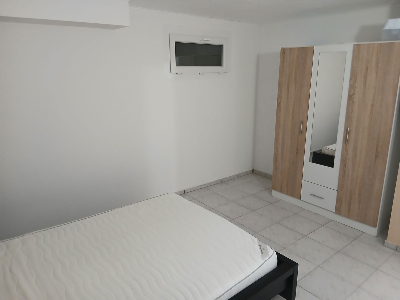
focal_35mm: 26
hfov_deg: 67.3
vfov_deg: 53.1
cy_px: 150
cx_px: 200
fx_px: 300
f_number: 1.8
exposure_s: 1/25
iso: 320
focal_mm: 3.98
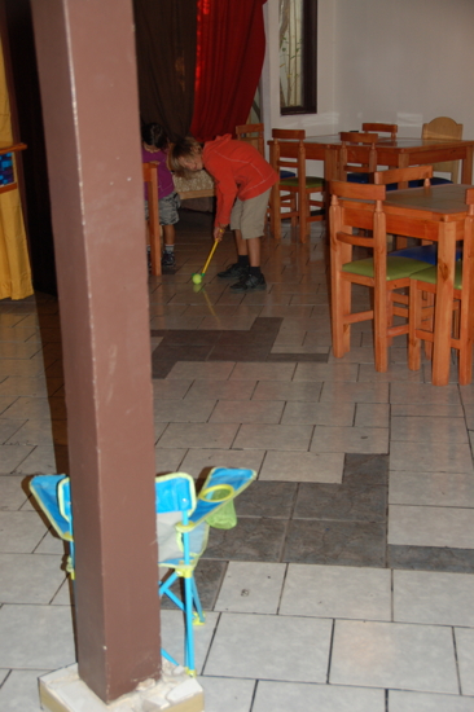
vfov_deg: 41.1
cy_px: 356
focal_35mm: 48
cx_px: 237
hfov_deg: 28.0
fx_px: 949
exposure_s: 1/60
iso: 400
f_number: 4.2
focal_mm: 32
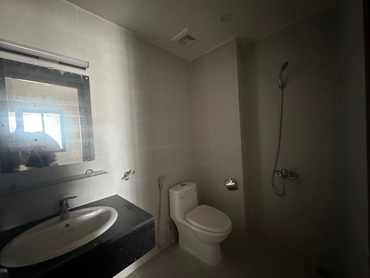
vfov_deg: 85.7
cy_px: 139
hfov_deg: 102.1
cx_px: 185
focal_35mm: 14
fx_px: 150
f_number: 2.2
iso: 1600
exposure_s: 1/37
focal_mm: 2.22
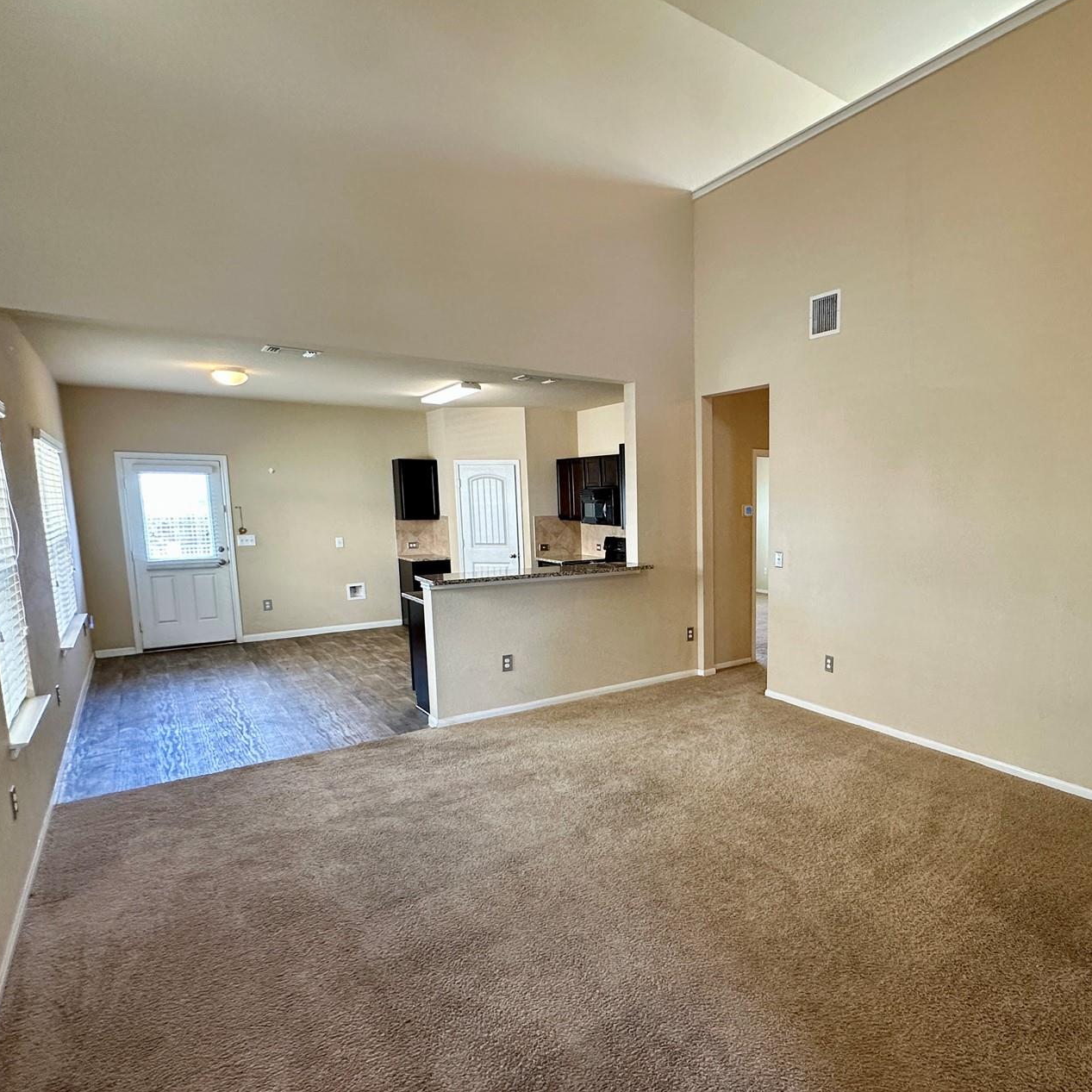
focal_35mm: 20
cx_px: 750
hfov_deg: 72.0
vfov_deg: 74.6
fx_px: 714
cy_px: 599
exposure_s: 1/120
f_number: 2.2
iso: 200
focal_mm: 2.22
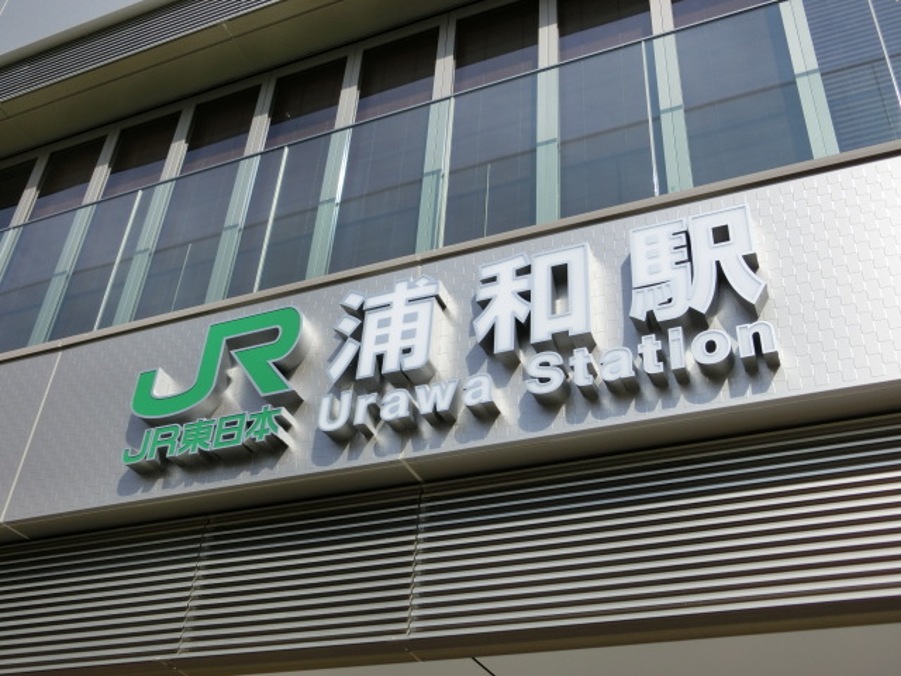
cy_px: 338
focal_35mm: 39
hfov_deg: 47.9
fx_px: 1015
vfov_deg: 36.8
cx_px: 450
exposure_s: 1/800
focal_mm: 6.9
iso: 80
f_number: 4.1
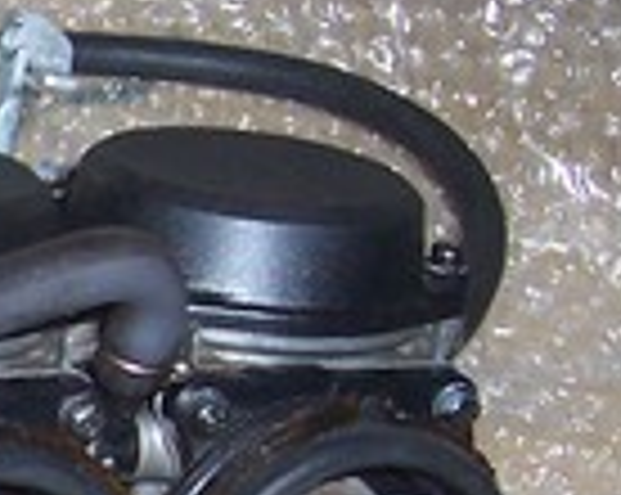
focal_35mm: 168
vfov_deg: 9.1
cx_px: -432
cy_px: 536
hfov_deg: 10.9
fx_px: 3083
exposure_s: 1/60
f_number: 2.8
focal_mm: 5.6
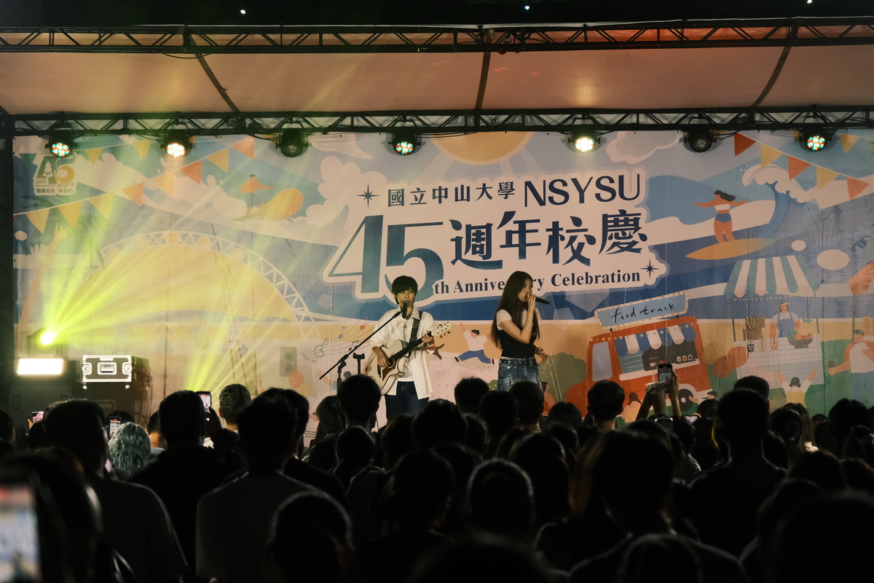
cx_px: 437
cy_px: 292
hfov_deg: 17.1
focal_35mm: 120
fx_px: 2913
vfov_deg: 11.4
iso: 1600
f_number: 4
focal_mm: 80
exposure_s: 1/160
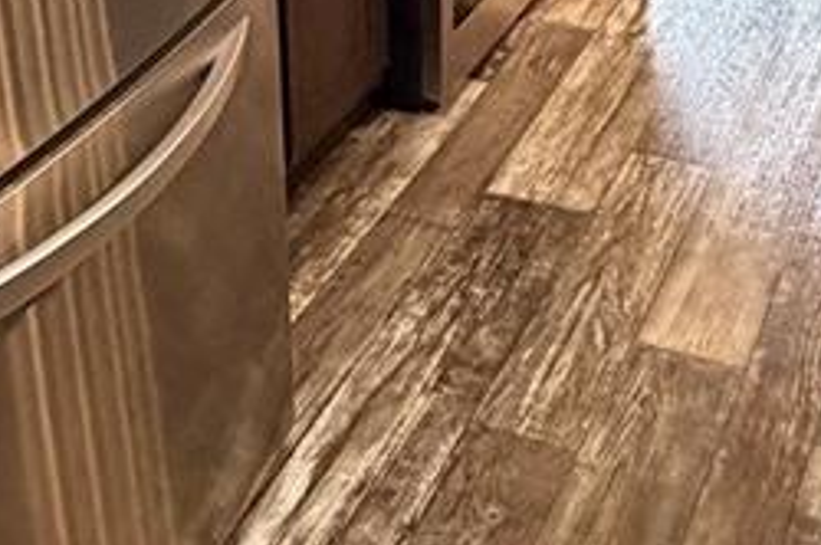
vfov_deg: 16.8
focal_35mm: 70
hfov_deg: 28.7
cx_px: 558
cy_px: -364
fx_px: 1594
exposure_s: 1/60
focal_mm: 2.22
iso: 500
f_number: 2.2
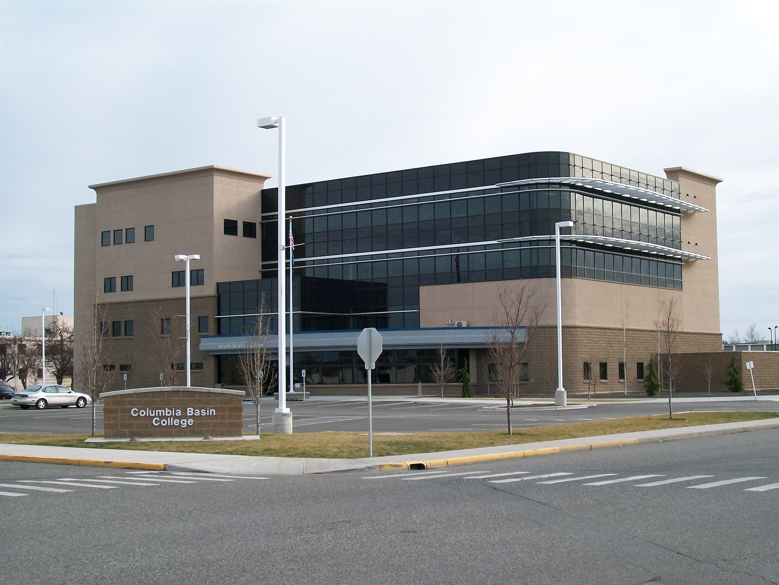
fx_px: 1260
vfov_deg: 26.1
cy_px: 292
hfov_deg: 34.3
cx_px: 390
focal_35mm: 56
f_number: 3.4
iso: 80
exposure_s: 1/500
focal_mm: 9.4
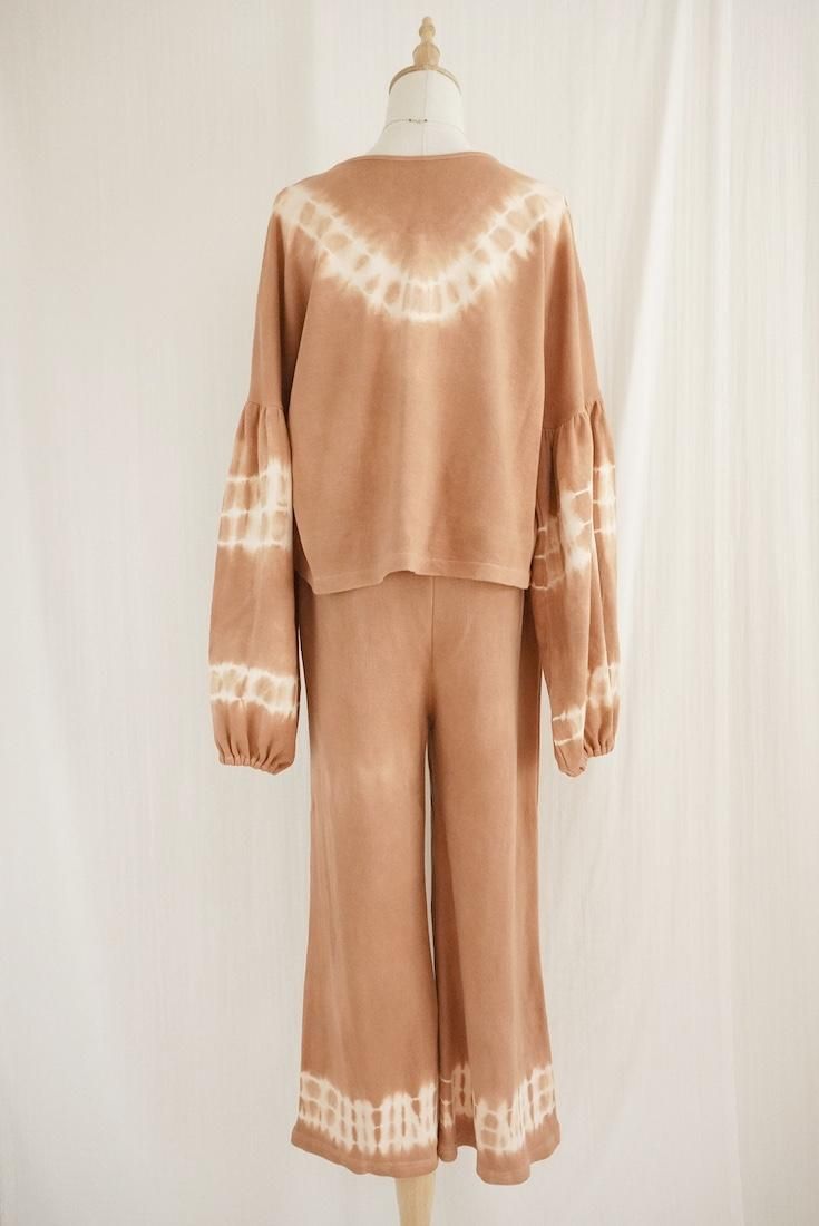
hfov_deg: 43.7
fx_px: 1022
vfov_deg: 61.9
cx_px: 410
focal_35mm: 30
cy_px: 613
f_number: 6.3
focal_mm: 20
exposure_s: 1/1000
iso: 5000
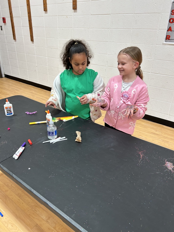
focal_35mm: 26
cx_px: 87
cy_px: 116
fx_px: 174
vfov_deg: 67.3
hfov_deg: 53.1
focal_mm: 5.7
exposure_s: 1/120
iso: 100
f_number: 1.5
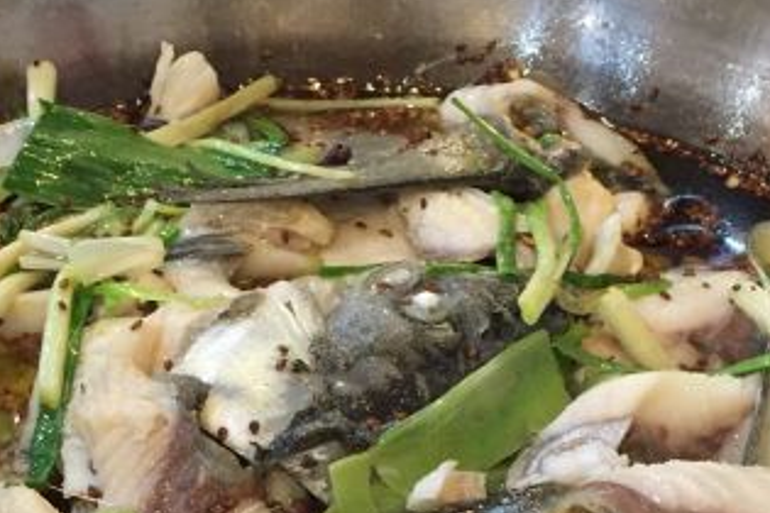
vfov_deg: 19.6
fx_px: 1433
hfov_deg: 30.1
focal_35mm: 67
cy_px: 544
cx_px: 381
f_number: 2.2
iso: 250
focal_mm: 4.15
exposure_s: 1/33
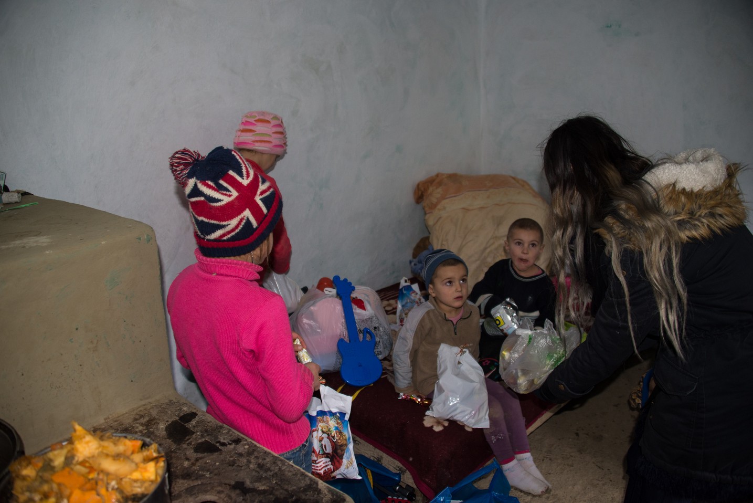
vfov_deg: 46.4
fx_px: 586
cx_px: 376
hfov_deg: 65.5
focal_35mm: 28
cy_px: 252
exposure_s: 1/60
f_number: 3.5
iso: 800
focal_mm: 28
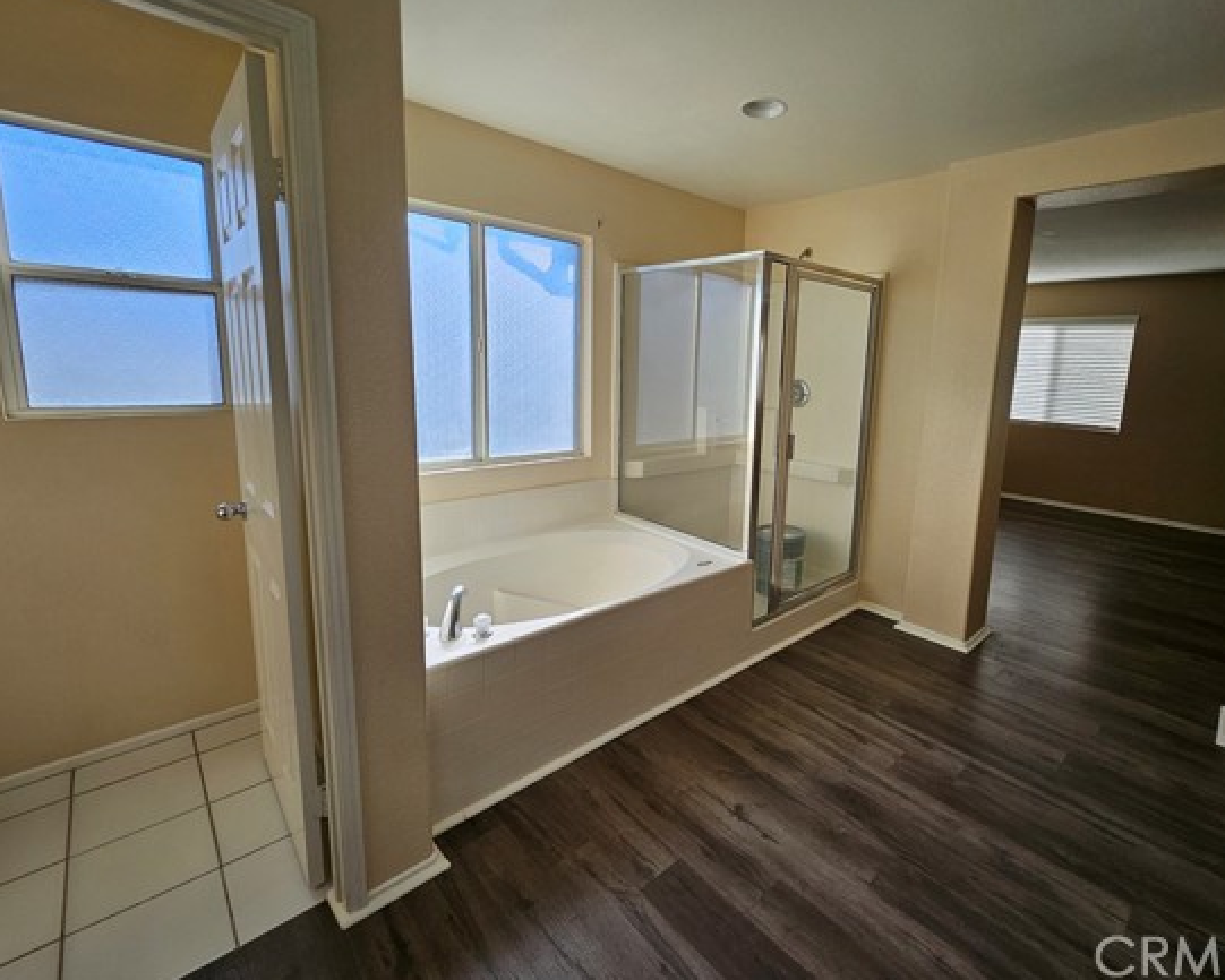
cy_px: 446
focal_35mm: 15
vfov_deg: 83.8
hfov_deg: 96.4
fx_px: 544
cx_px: 679
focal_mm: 1.74
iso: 32
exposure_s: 1/189
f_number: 2.2
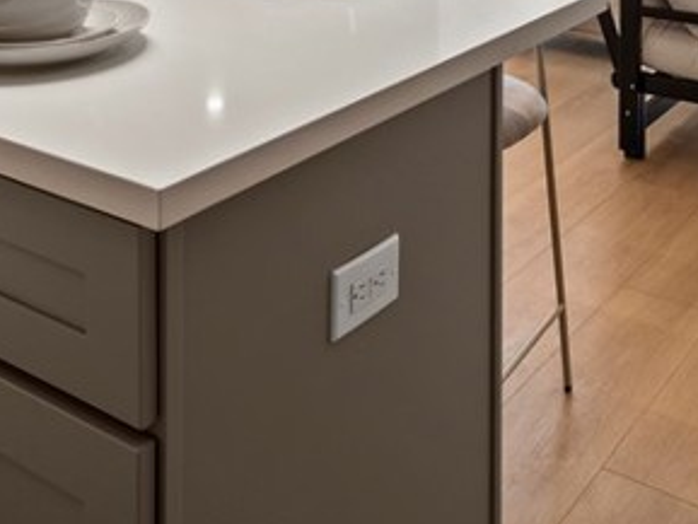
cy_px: -211
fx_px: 1029
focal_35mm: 51
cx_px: 456
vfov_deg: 24.0
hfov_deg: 37.1
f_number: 10
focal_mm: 15
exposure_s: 1/6
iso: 640
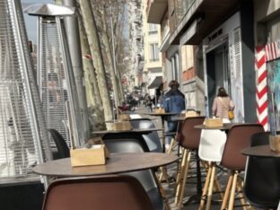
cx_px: 301
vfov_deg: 22.7
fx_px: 518
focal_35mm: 64
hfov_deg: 27.9
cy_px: 158
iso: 50
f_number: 1.6
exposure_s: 1/3135
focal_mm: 5.1
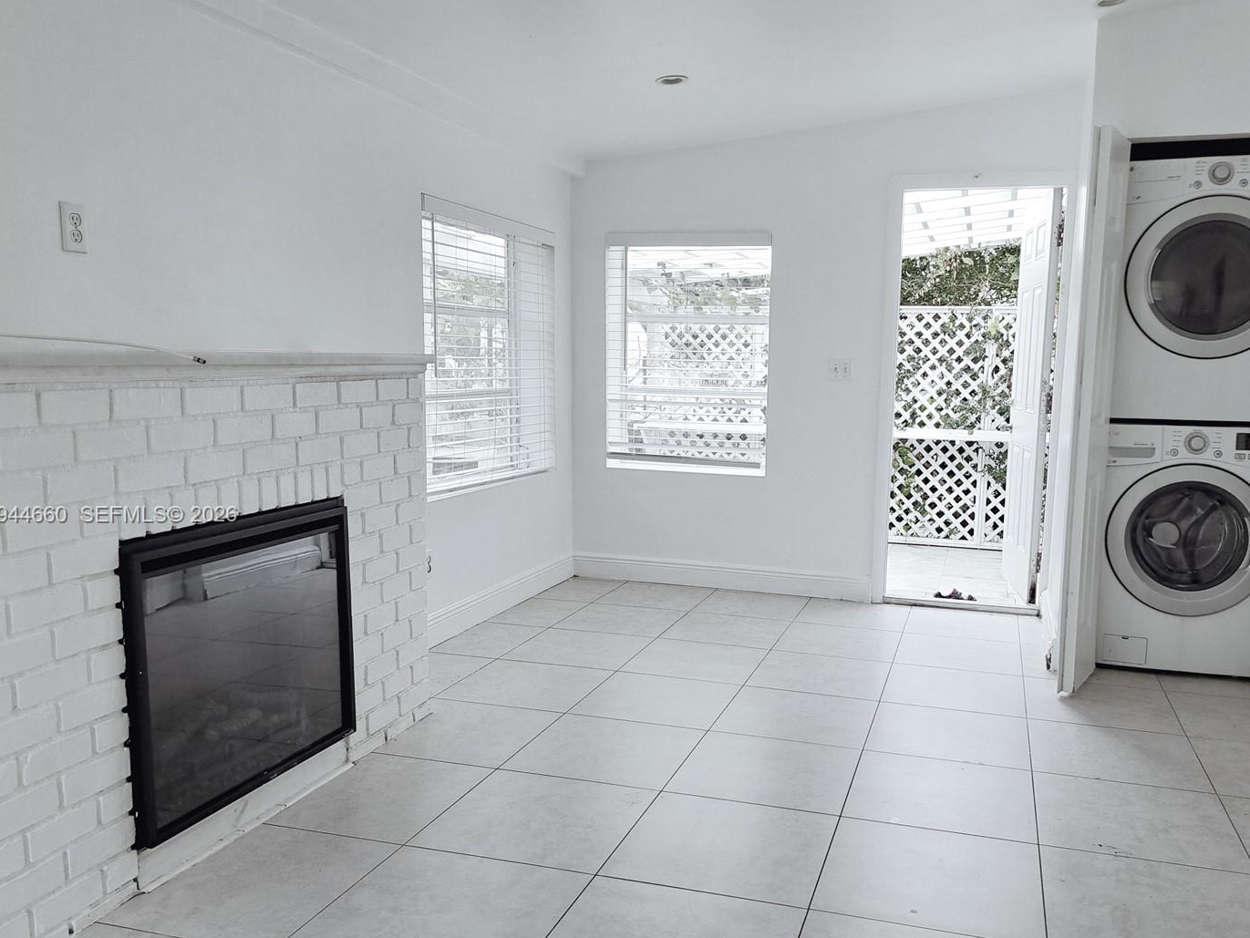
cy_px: 516
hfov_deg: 63.3
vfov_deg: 49.7
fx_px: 1011
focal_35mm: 28
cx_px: 683
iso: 50
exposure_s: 1/120
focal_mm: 5.23
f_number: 1.8
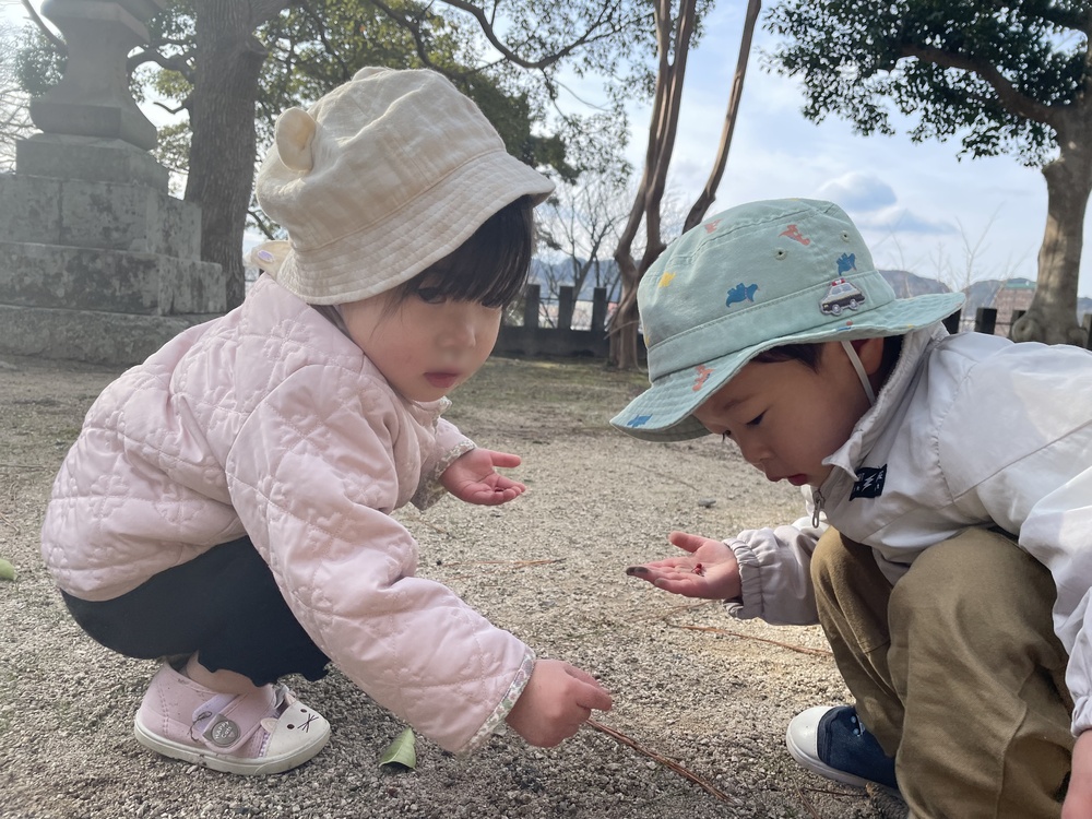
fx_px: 820
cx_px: 546
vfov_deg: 53.1
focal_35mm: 26
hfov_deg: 67.3
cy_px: 410
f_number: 1.6
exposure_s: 1/1350
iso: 32
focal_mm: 4.2
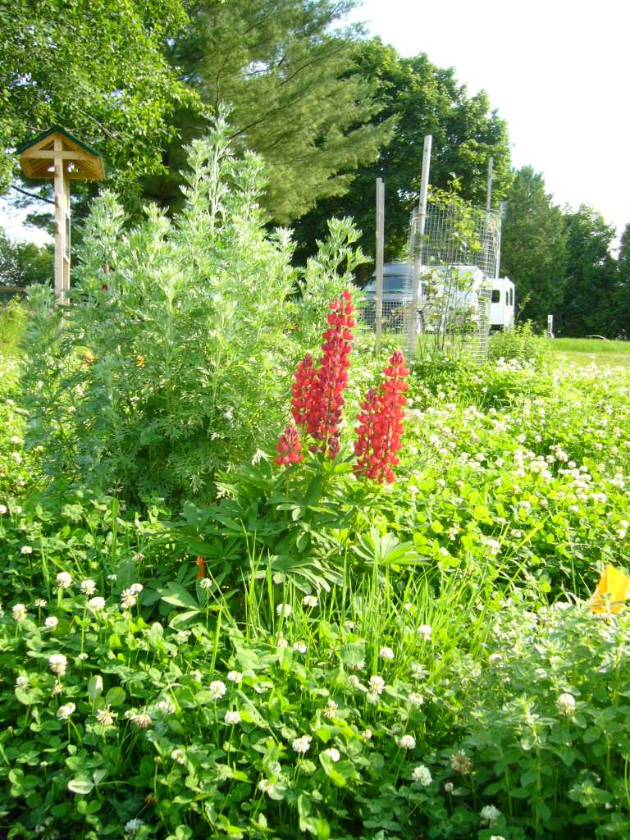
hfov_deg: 40.7
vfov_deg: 52.6
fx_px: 849
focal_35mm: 35
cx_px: 315
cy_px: 420
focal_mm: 5.8
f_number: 2.8
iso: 100
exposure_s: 1/200
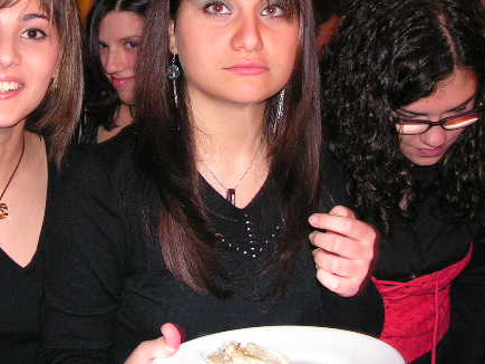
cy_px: 99
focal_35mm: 53
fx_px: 742
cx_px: 171
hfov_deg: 35.9
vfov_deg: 27.2
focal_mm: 6
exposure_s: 1/40
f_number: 3.2
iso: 200
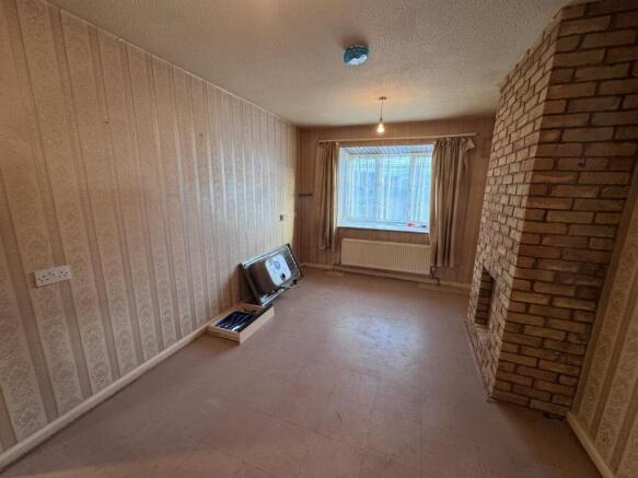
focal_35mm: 14
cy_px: 239
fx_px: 258
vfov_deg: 85.7
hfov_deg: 102.1
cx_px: 319
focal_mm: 2.22
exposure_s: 1/50
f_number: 2.2
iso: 160
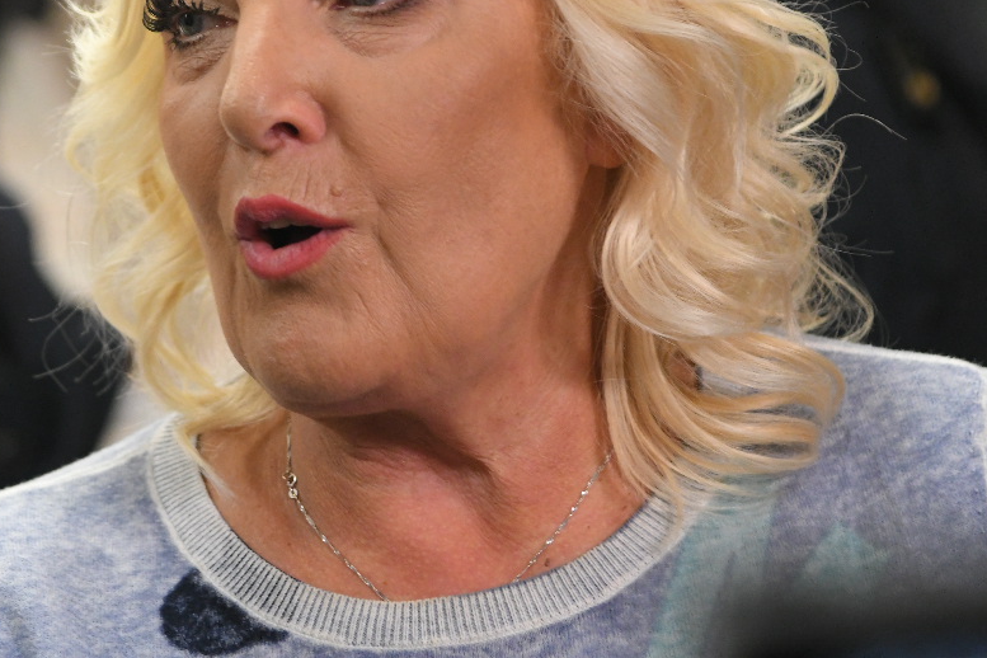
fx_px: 4003
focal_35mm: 146
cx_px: 299
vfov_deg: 9.4
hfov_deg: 14.0
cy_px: 74
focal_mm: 70
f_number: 4
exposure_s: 1/250
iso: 3200
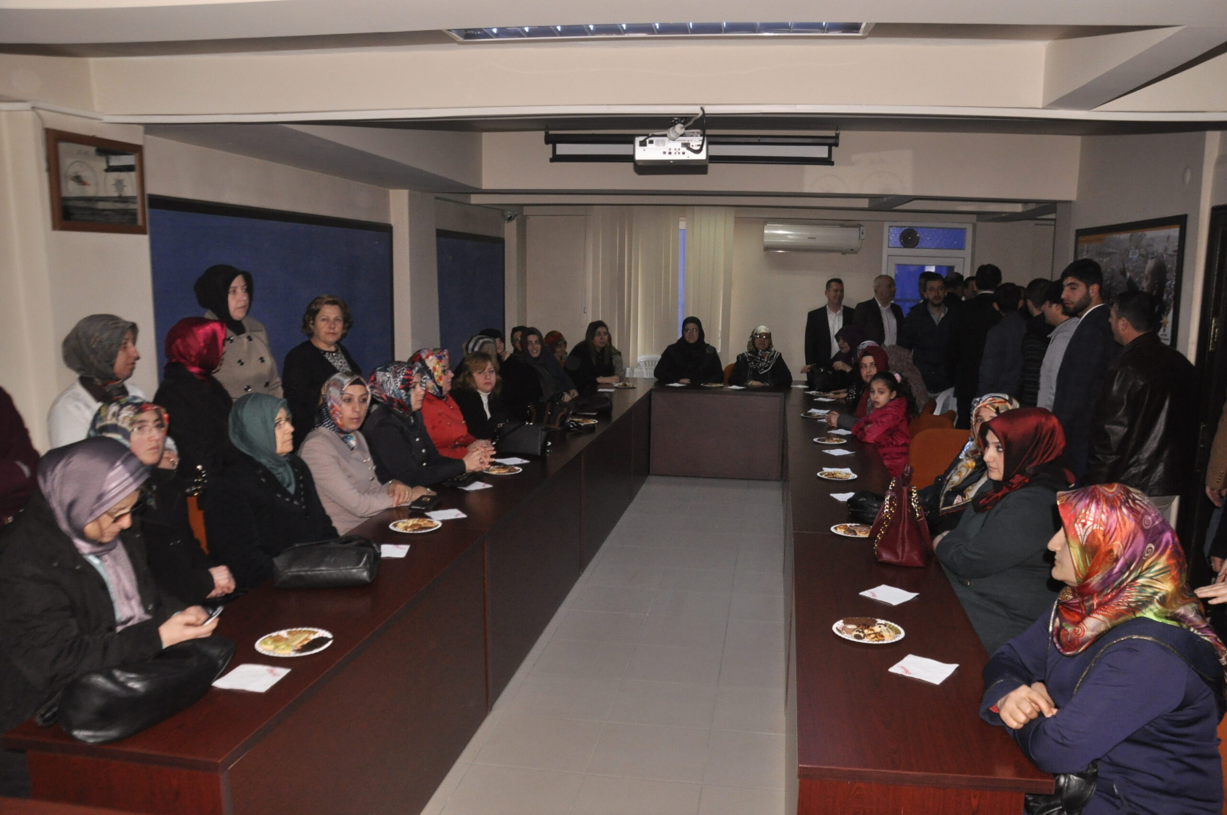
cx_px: 614
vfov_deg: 47.8
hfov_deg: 67.4
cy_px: 408
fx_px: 919
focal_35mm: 27
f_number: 6.3
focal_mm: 18
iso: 1000
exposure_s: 1/100
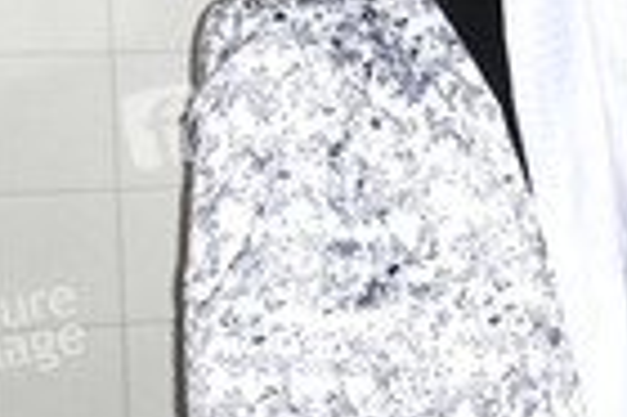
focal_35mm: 161
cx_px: 746
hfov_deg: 12.5
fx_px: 2801
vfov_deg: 8.5
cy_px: 229
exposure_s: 1/250
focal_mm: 50
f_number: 5.6
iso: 800
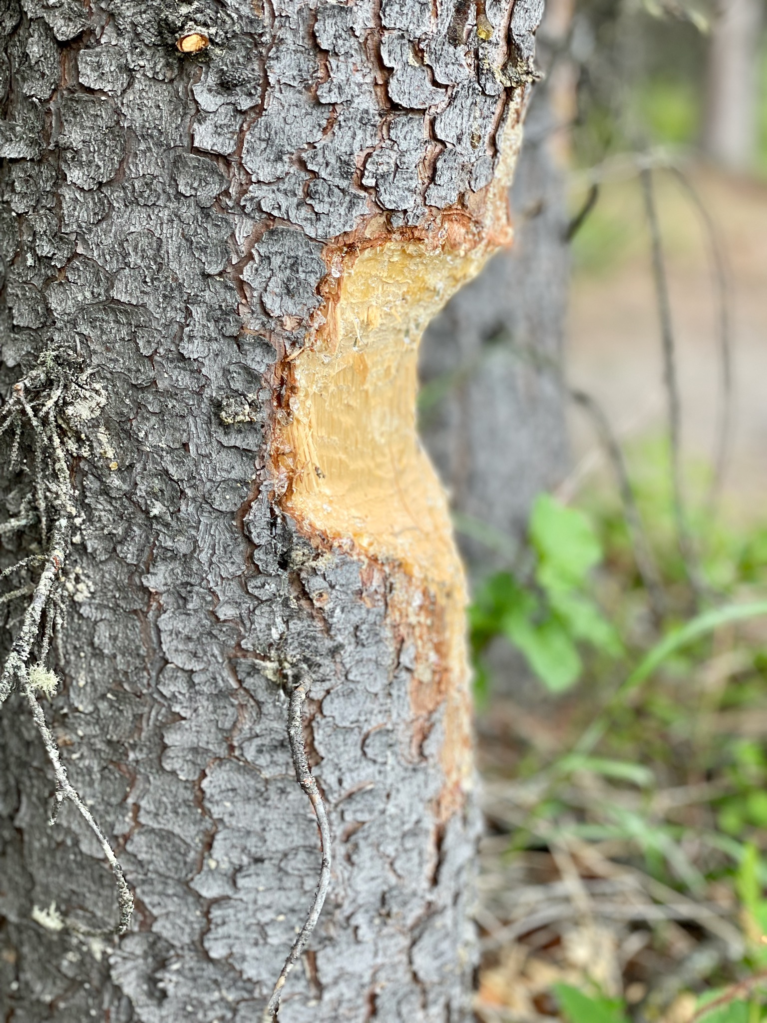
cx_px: 384
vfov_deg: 36.8
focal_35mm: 52
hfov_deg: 28.0
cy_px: 512
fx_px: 1536
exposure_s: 1/215
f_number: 2
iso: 25
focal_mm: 6
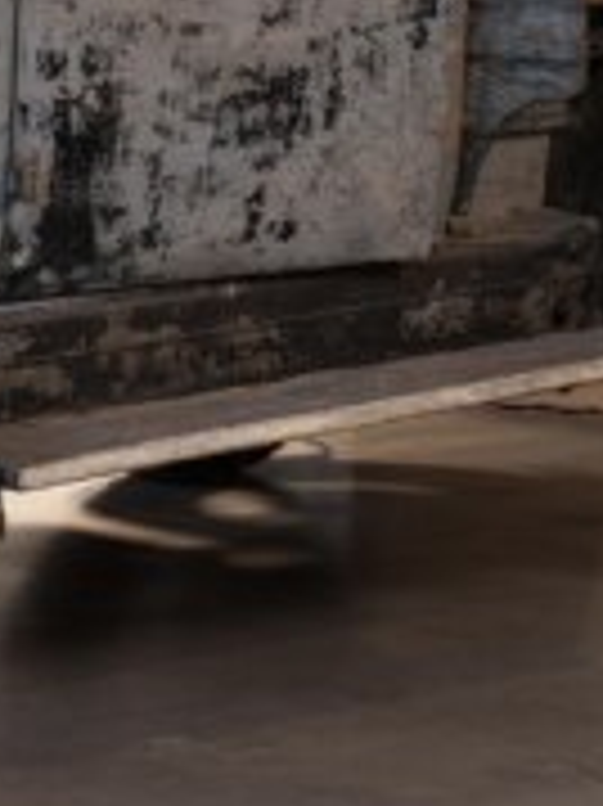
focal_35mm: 198
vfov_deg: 9.9
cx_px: -216
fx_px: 4604
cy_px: -45
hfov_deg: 7.4
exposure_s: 1
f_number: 9
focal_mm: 48
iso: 100
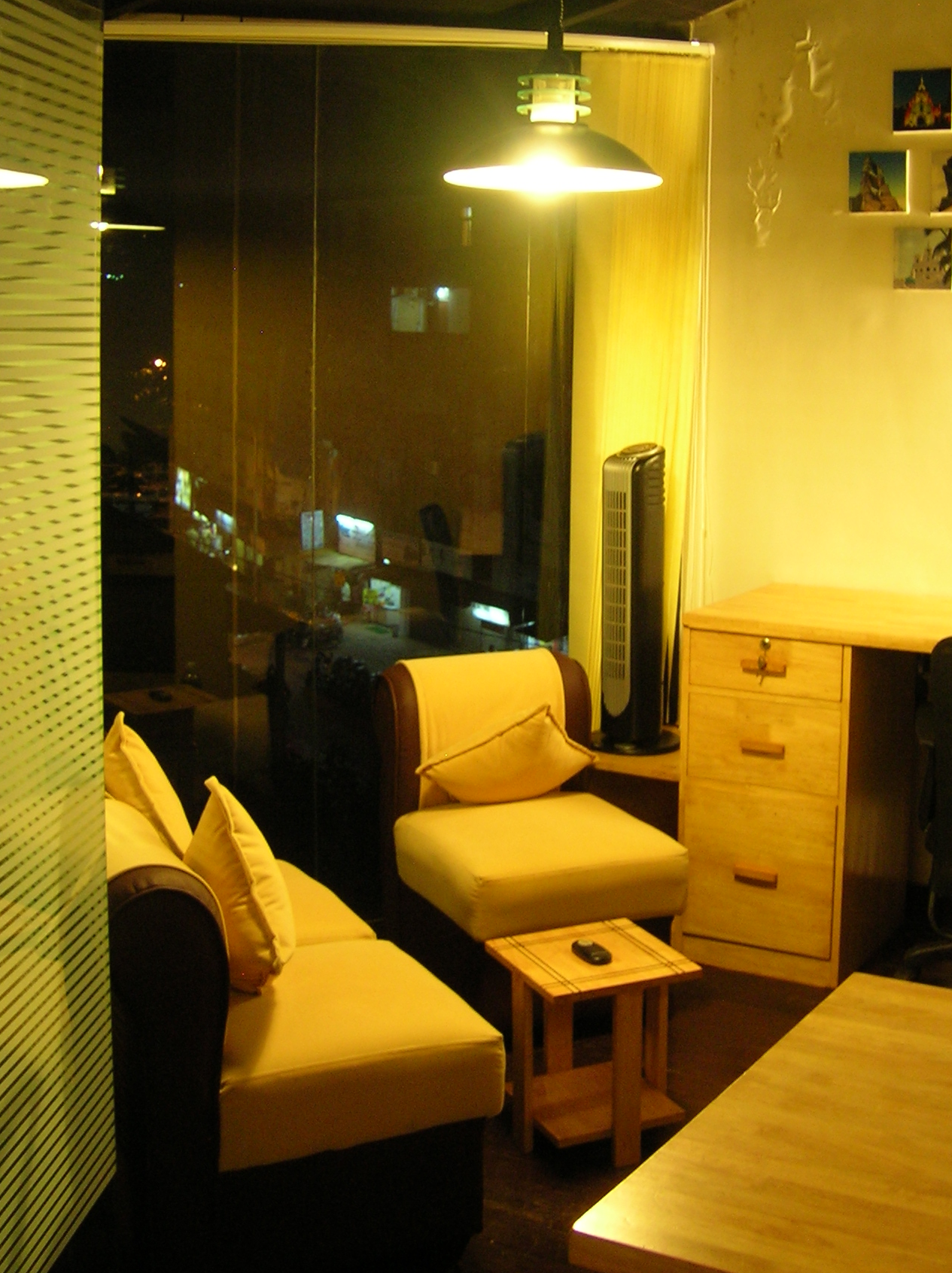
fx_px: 1690
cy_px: 441
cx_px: 628
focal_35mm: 46
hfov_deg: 31.2
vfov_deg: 40.8
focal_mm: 5.7
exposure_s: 1/4.9
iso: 100
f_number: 2.9
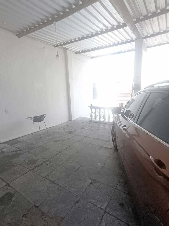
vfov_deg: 91.0
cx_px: 86
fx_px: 111
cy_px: 116
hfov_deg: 74.7
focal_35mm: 17
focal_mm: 1.65
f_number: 2.2
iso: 50
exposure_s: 1/149
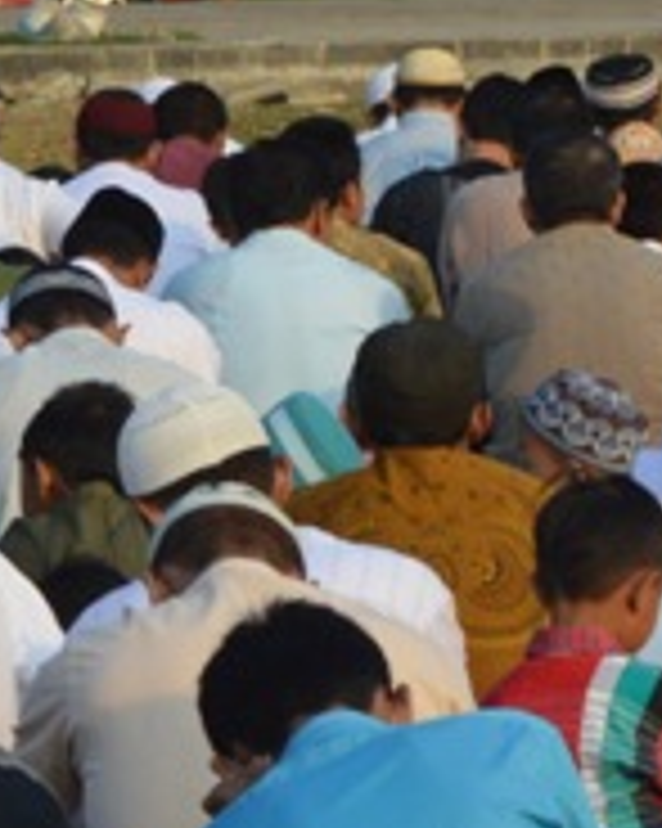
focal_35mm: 407
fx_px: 9976
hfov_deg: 3.7
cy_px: -20
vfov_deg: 4.7
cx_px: 2193
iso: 400
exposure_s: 1/320
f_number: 9
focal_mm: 52
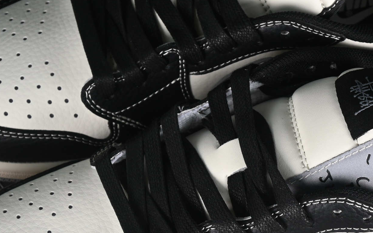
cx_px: 228
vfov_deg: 7.6
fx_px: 1748
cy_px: 134
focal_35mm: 172
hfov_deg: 12.2
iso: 160
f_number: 6.3
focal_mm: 50
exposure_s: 1/60
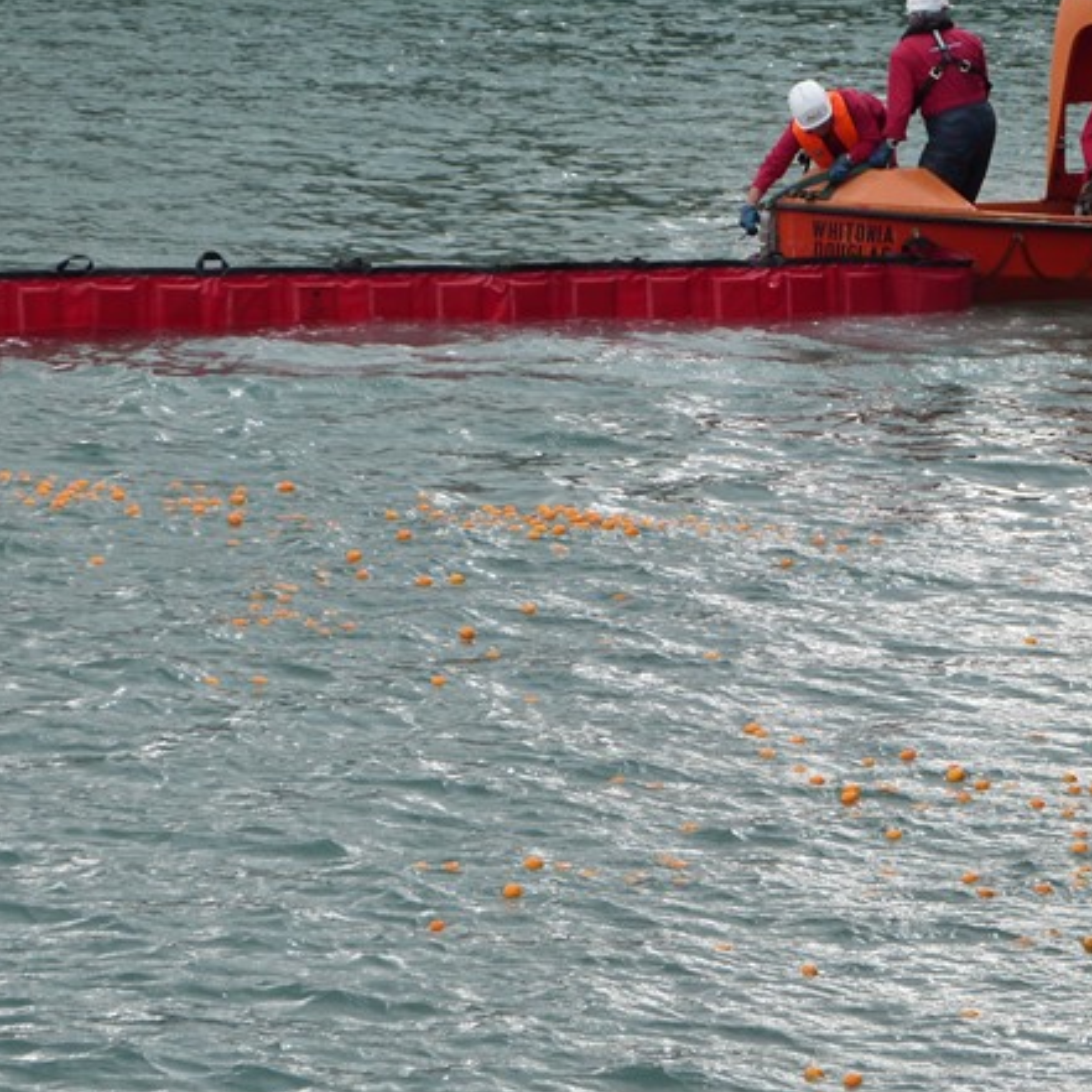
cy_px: 584
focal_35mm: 223
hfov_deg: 7.8
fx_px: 7959
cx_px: 703
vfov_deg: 7.8
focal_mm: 31.3
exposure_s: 1/320
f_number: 4
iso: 125
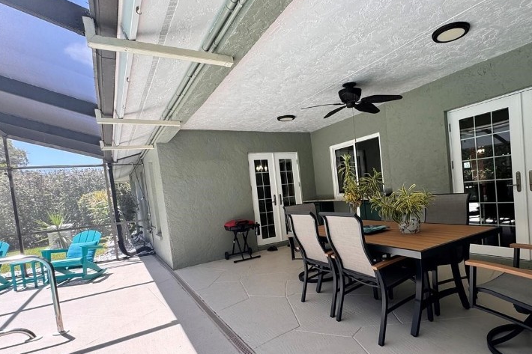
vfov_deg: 59.1
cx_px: 321
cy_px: 207
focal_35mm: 21
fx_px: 310
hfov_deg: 80.2
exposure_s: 1/177
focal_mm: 2.22
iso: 40
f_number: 2.2
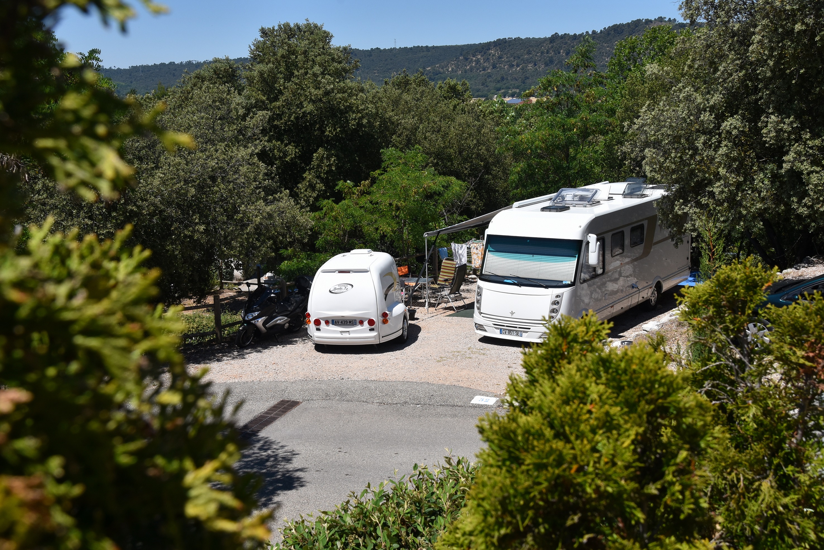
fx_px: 893
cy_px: 275
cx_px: 412
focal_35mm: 39
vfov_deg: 34.2
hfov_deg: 49.5
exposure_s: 1/500
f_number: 11
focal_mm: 26
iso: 320
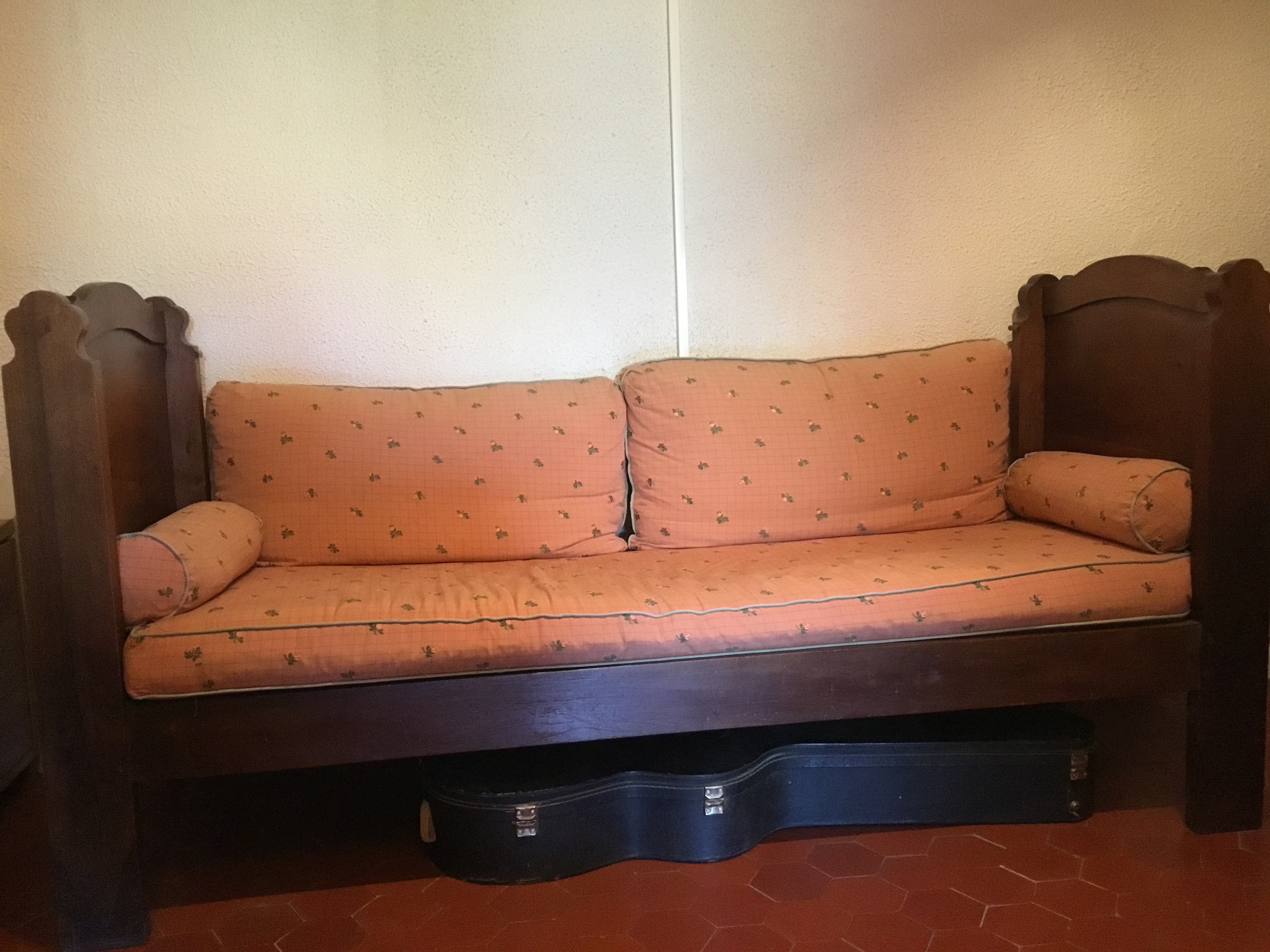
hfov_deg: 58.4
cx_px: 635
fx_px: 1137
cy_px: 476
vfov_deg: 45.4
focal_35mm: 31
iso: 250
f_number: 2.4
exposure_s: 1/17
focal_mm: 3.3
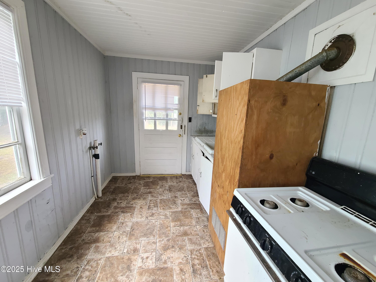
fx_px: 141
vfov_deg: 89.9
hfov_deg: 106.2
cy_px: 141
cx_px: 188
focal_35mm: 13
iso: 320
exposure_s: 1/30
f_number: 2.2
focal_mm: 2.2
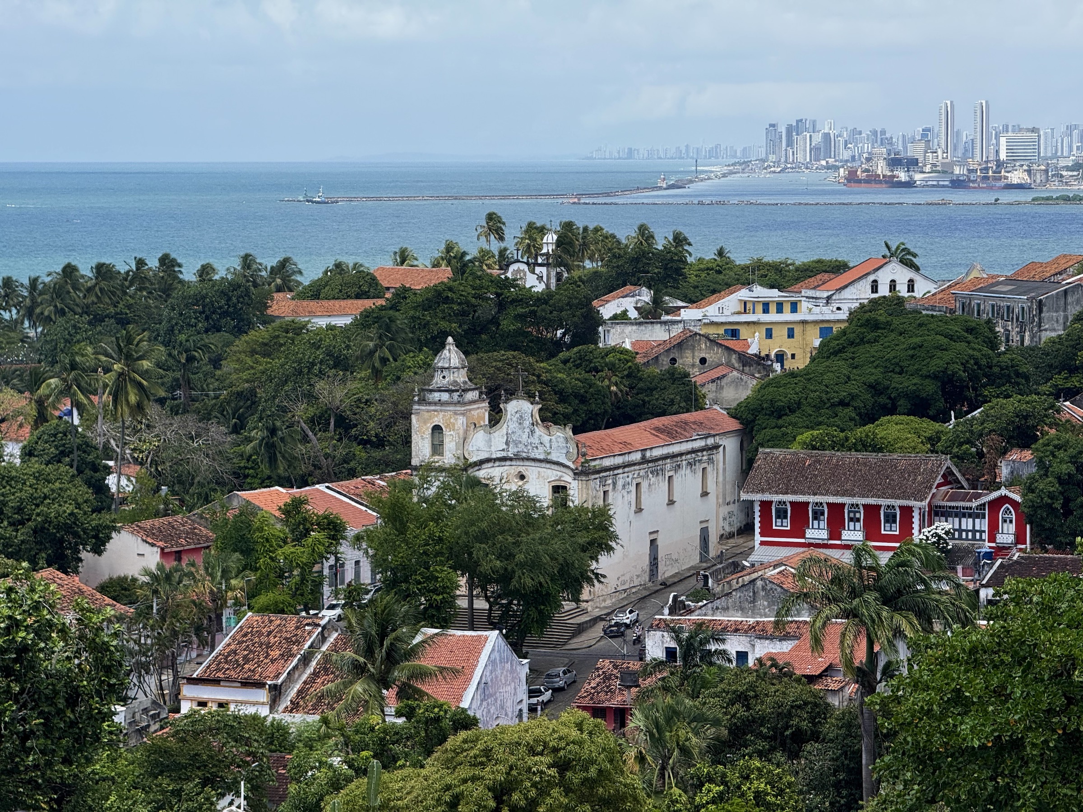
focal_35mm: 120
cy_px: 406
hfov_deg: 16.4
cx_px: 542
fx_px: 3754
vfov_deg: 12.3
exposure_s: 1/1271
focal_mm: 15.66
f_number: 2.8
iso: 64
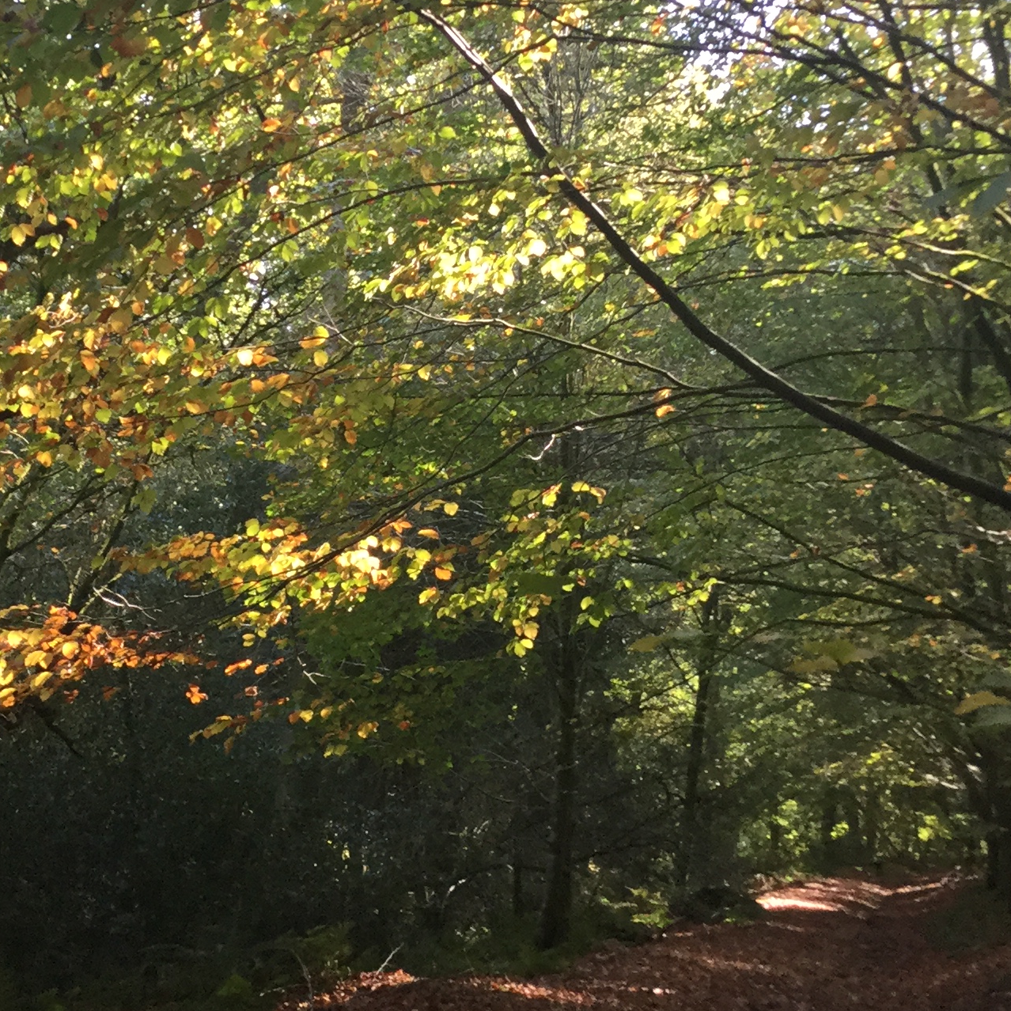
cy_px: 259
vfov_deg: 24.4
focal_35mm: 70
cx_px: 252
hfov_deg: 24.4
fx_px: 2313
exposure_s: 1/33
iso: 32
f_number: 2.4
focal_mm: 3.3
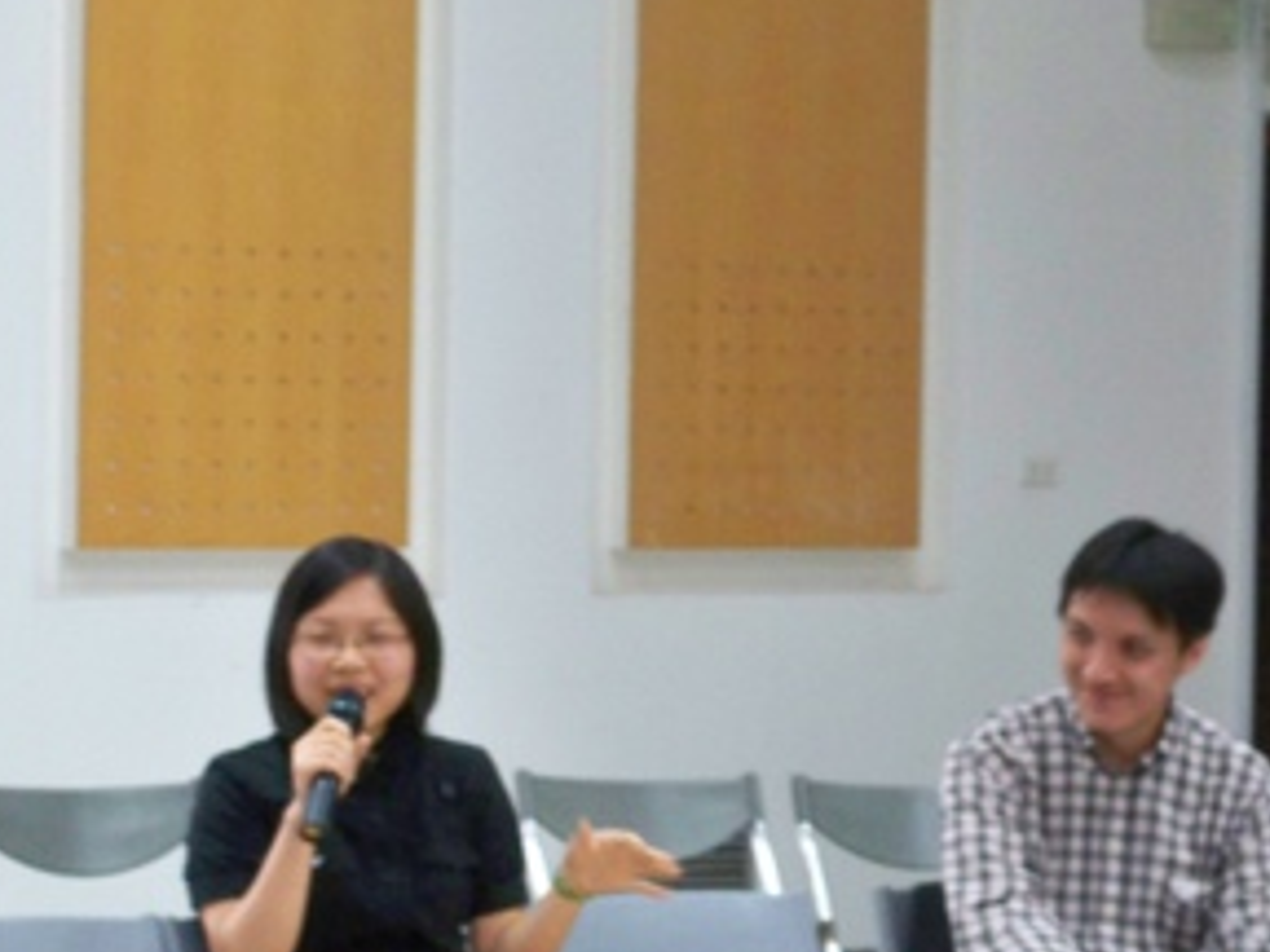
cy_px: 740
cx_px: 132
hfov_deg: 11.1
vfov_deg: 8.4
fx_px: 6494
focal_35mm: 177
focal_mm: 15.1
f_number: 5.1
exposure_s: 1/30
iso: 400
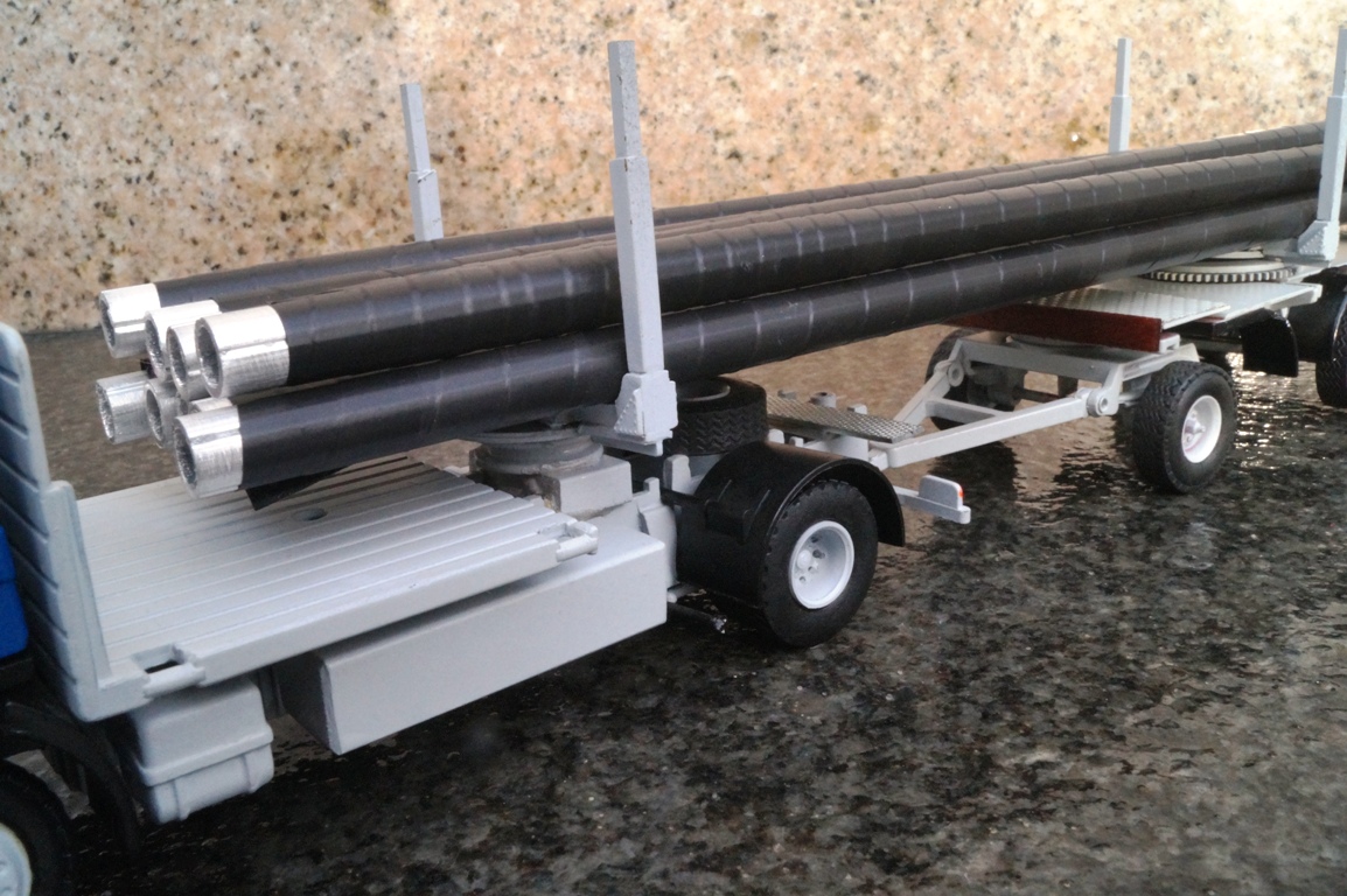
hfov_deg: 57.3
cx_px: 674
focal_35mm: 33
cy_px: 448
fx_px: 1234
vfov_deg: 39.9
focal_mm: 22
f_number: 25
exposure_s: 1/60
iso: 1250
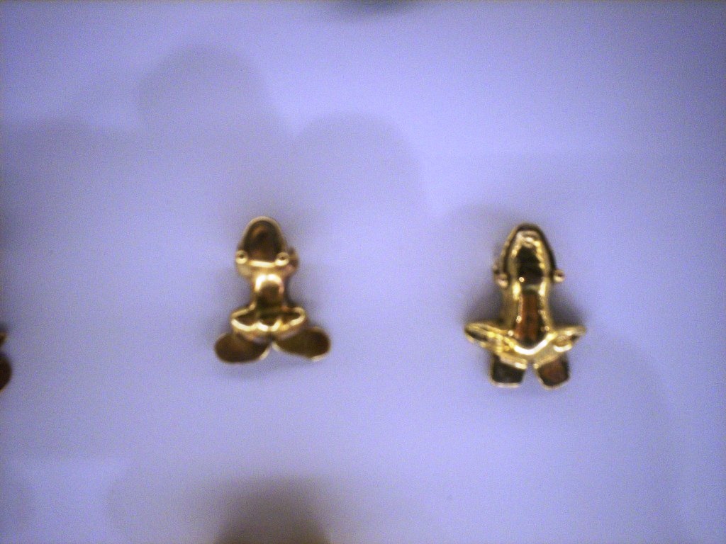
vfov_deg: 39.7
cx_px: 363
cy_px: 272
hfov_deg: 51.4
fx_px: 755
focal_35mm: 36
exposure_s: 1/6.42
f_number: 4.5
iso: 140
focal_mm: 6
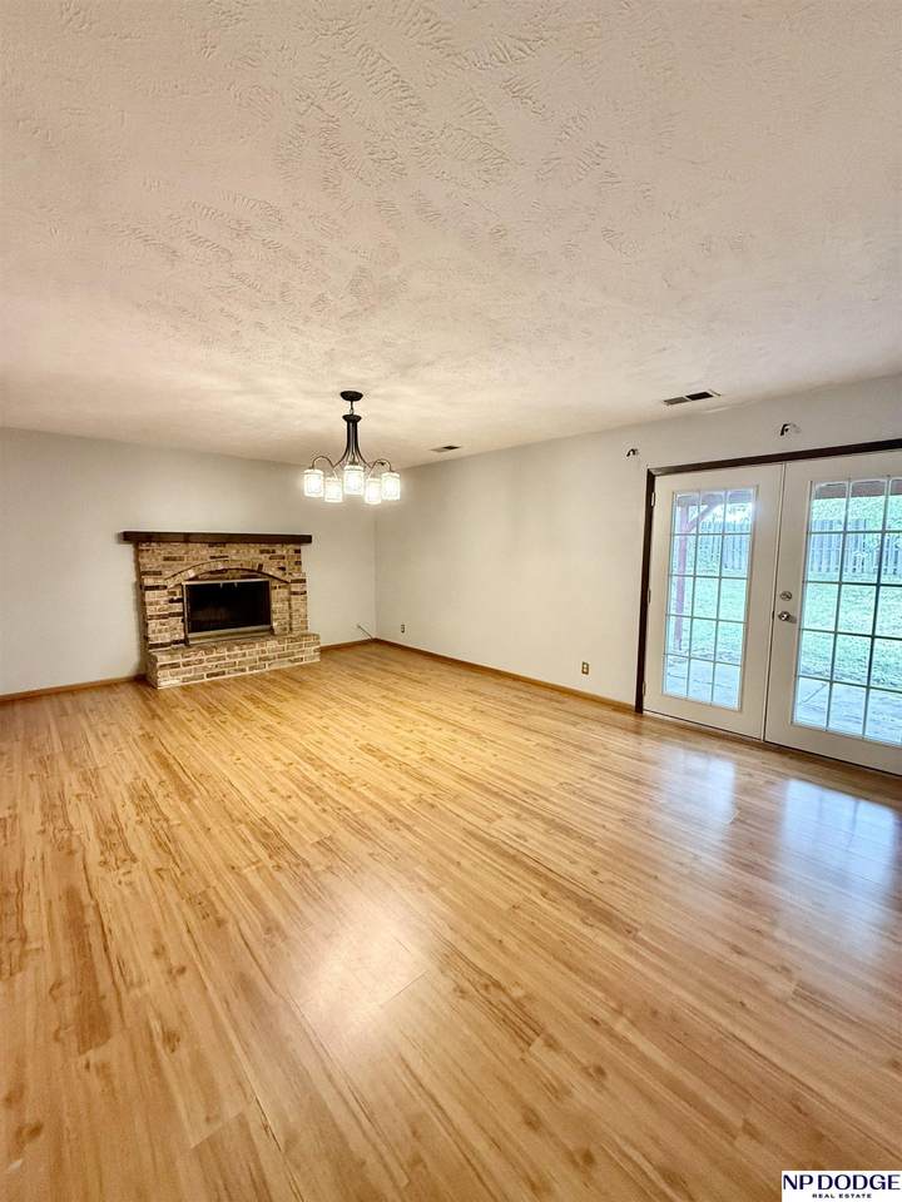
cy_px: 601
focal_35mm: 14
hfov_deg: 85.7
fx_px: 486
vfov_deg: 102.1
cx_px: 451
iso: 500
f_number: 2.2
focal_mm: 2.22
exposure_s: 1/120
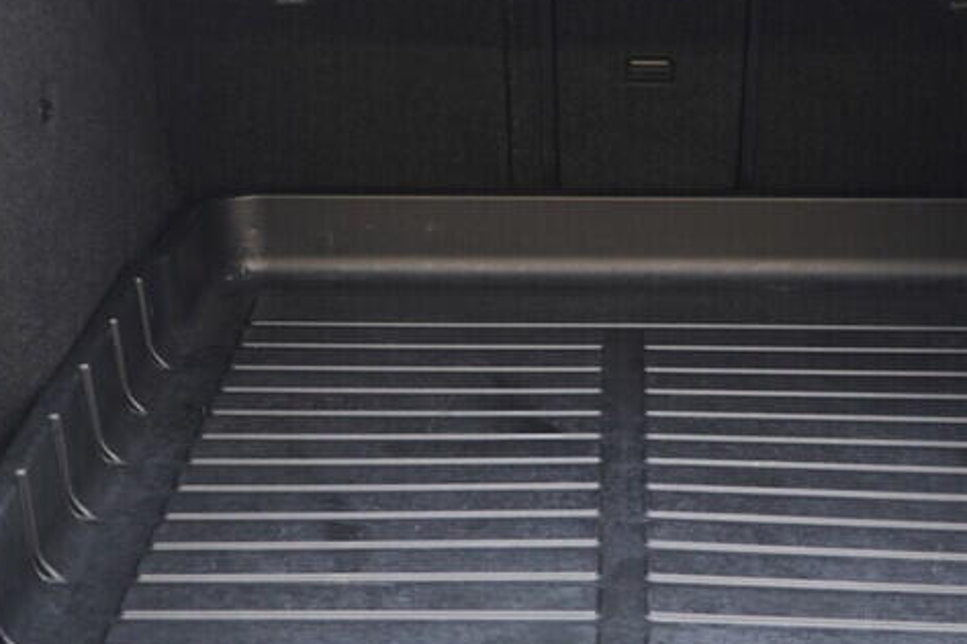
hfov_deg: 25.9
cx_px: 628
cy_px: 144
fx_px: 2094
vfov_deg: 17.4
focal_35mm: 78
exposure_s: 1/40
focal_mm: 24
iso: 500
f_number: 2.8
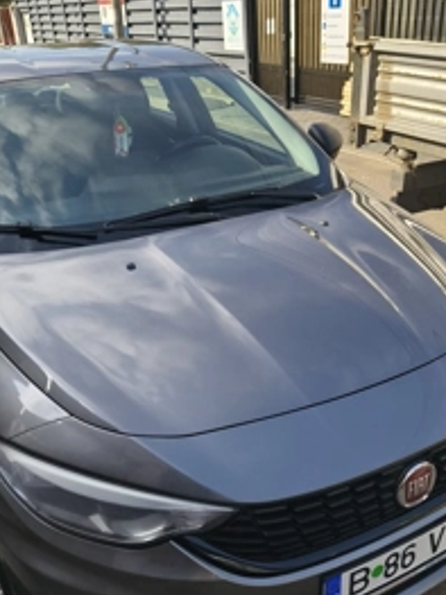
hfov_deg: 40.6
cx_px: 238
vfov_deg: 52.3
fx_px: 602
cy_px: 355
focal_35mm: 35
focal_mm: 6.18
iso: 50
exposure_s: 1/136
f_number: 1.65
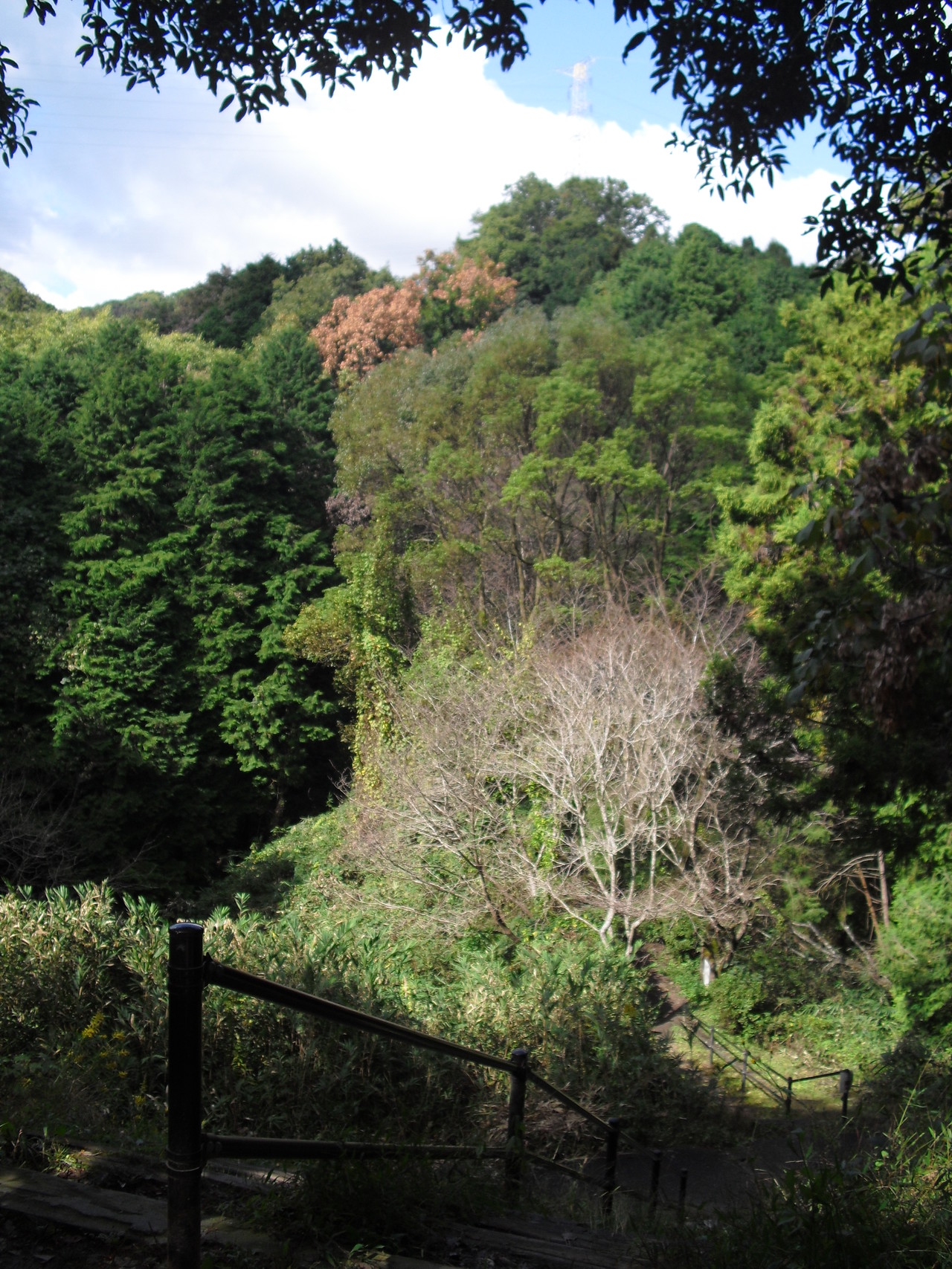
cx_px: 476
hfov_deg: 39.7
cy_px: 634
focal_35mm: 36
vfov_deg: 51.4
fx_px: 1320
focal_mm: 6.3
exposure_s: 1/100
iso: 100
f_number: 7.8
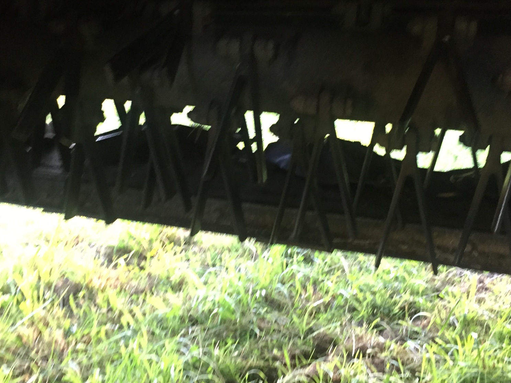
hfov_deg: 46.8
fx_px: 591
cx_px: 247
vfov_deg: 35.8
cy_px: 148
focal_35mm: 40
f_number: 2.2
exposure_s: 1/24
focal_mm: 4.15
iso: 250
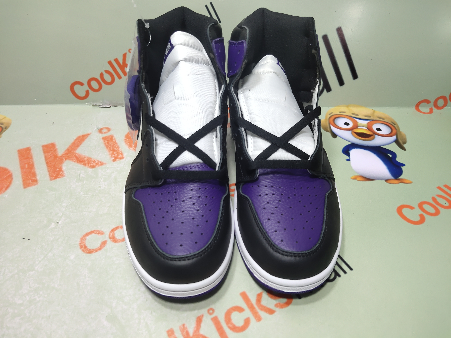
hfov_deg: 60.0
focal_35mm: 30
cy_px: 169
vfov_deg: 46.8
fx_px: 391
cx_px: 226
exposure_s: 1/100
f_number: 1.79
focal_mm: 4.35
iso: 103
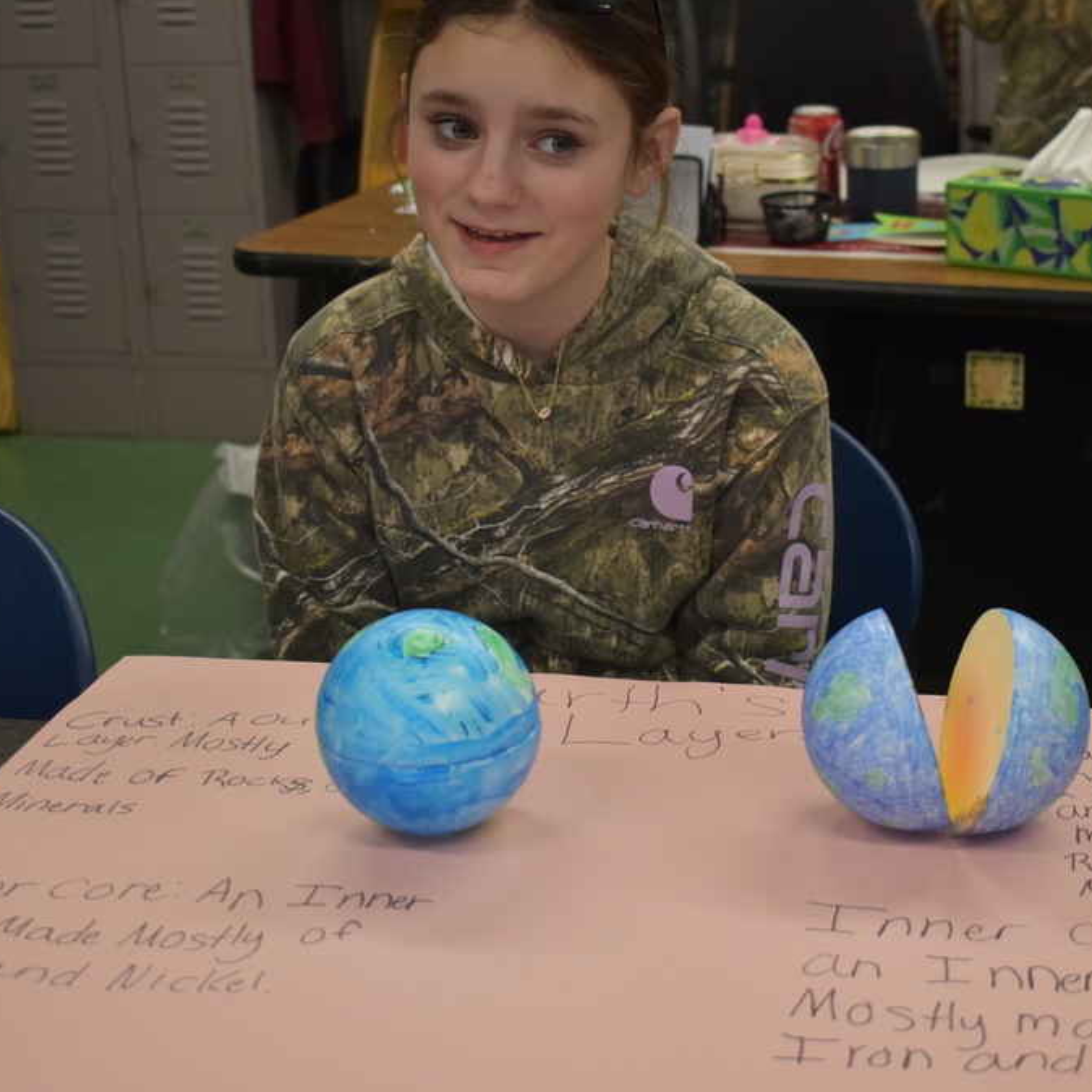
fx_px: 2213
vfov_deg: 27.7
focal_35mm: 62
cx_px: 624
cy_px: 548
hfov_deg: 27.7
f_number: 4.5
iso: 900
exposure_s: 1/125
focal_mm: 32
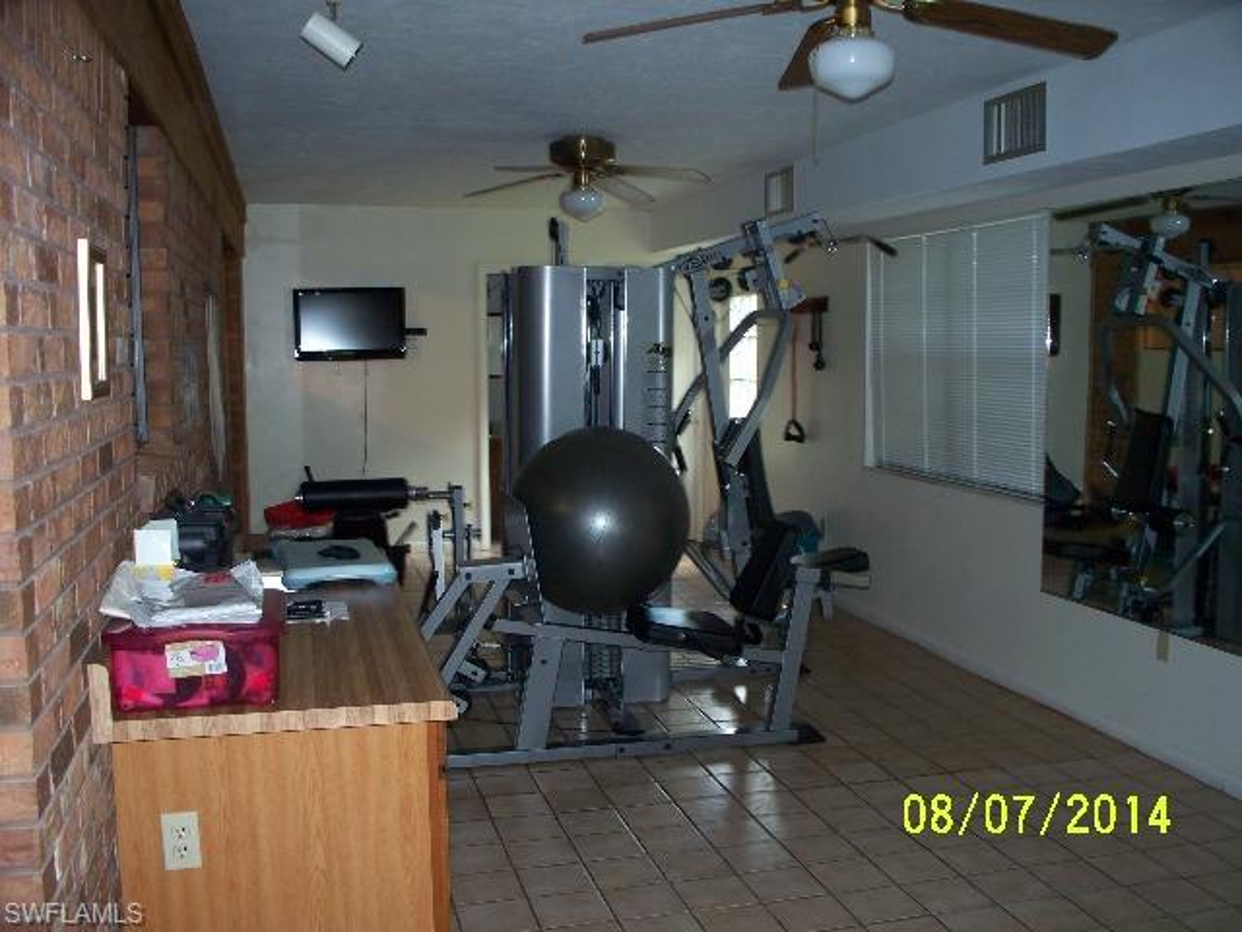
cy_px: 466
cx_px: 621
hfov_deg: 51.4
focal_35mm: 36
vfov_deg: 39.7
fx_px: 1292
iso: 200
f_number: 2.8
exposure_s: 1/30
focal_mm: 7.54
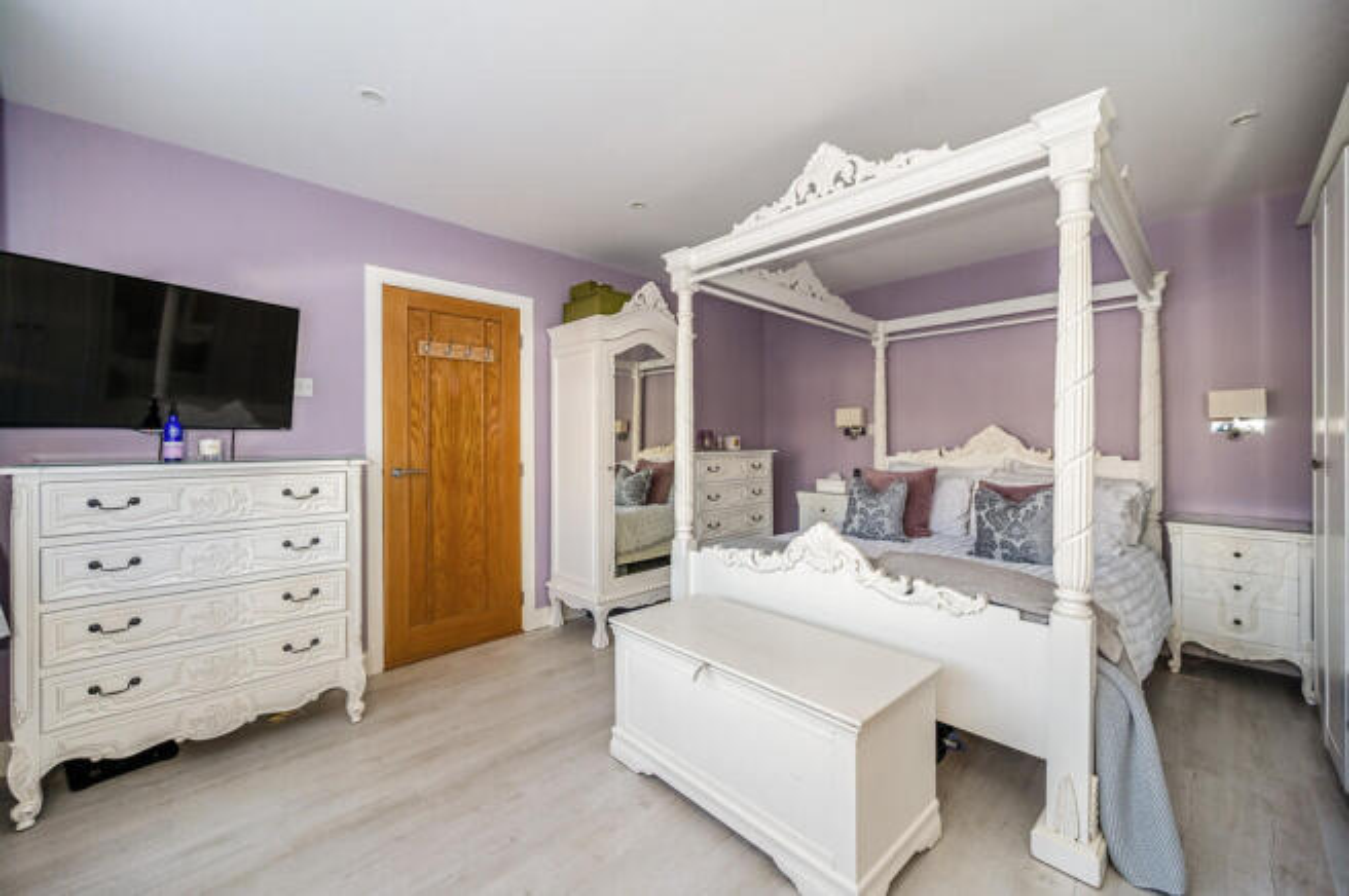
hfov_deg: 104.3
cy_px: 448
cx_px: 674
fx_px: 524
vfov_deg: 81.1
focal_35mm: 14
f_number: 4
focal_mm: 14
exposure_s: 1/60
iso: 200
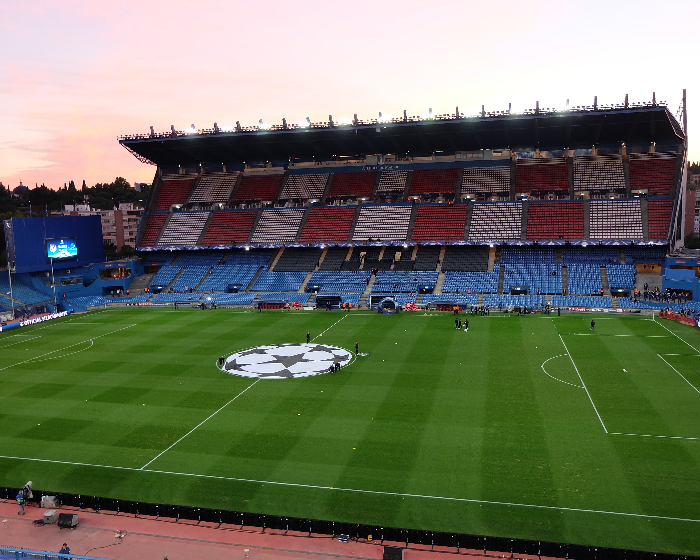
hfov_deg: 62.2
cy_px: 281
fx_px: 580
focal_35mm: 28
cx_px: 342
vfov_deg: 51.5
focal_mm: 16
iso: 640
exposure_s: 1/60
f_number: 3.5
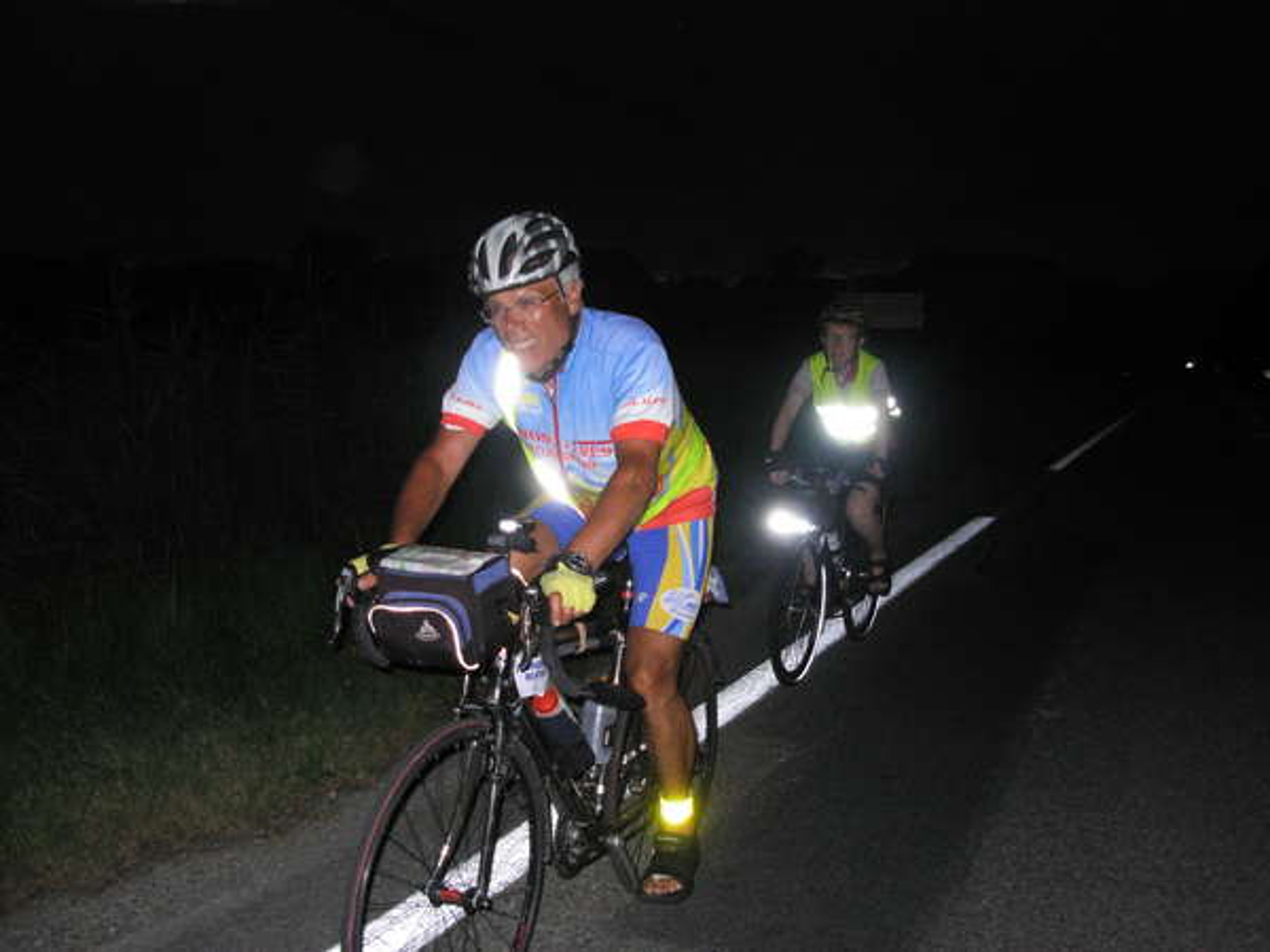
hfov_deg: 49.0
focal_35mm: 38
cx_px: 635
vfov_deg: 37.7
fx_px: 1394
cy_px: 476
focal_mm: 6.3
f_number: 2.9
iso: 291
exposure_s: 1/117
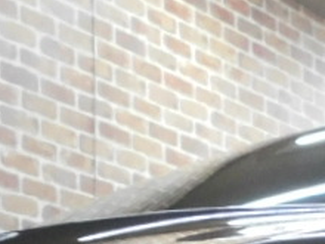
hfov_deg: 11.7
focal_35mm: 167
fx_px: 1568
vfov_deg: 7.7
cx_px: -6
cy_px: 729
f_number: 3
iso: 250
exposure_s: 1/30
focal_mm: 4
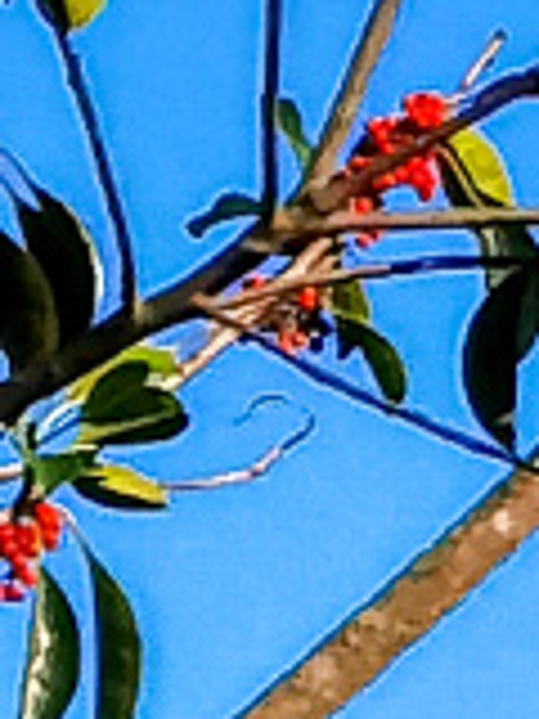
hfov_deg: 0.7
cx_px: -144
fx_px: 41834
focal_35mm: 2015
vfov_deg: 1.0
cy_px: -1883
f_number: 3.4
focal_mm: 14.46
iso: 50
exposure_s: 1/1250
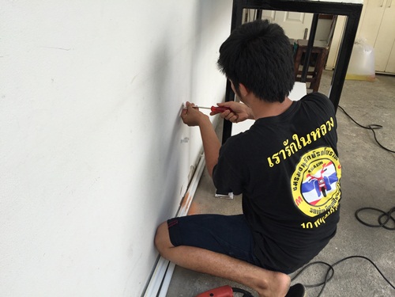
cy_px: 148
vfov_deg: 48.2
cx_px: 198
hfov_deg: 61.7
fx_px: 331
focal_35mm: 29
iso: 32
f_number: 2.2
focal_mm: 4.15
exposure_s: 1/215
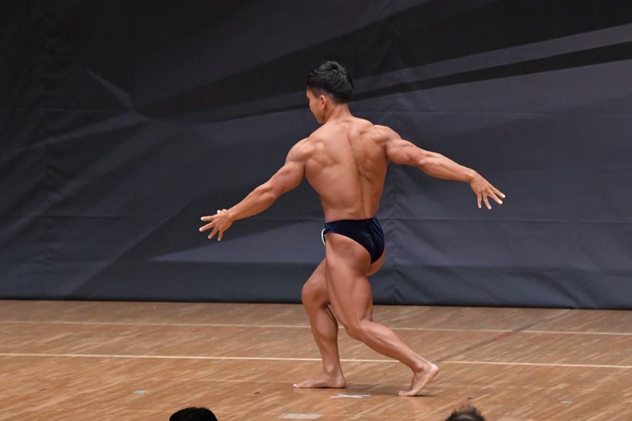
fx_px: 5141
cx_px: 321
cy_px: 210
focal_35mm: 293
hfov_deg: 7.0
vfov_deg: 4.7
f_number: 5.6
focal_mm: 190
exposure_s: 1/400
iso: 6400
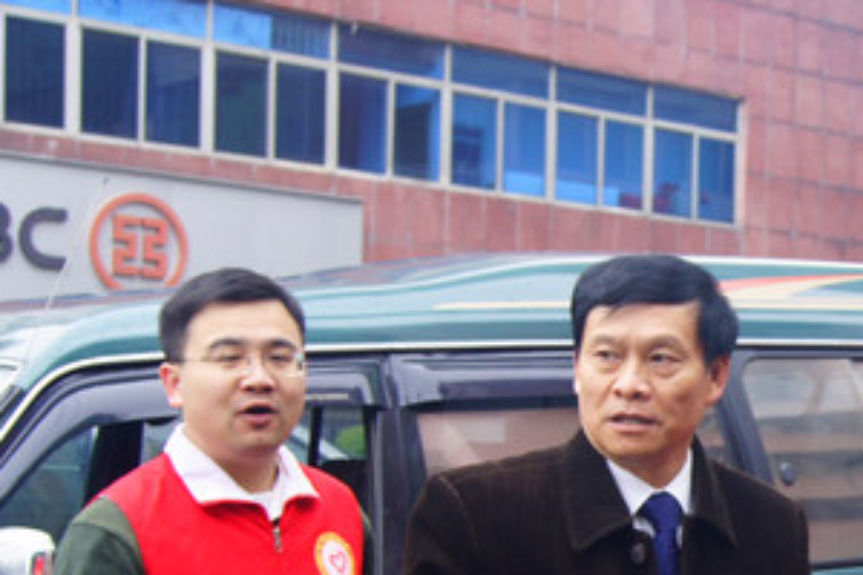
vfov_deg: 14.9
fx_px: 2157
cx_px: 875
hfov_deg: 21.8
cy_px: 599
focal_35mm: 90
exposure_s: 1/80
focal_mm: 24
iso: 200
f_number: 4
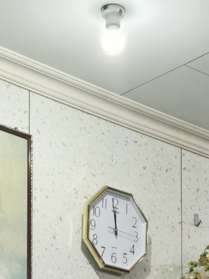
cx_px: 97
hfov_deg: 10.5
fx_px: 1136
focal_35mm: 141
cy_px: 525
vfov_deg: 12.6
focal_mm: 5.56
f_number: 1.6
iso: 200
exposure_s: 1/100
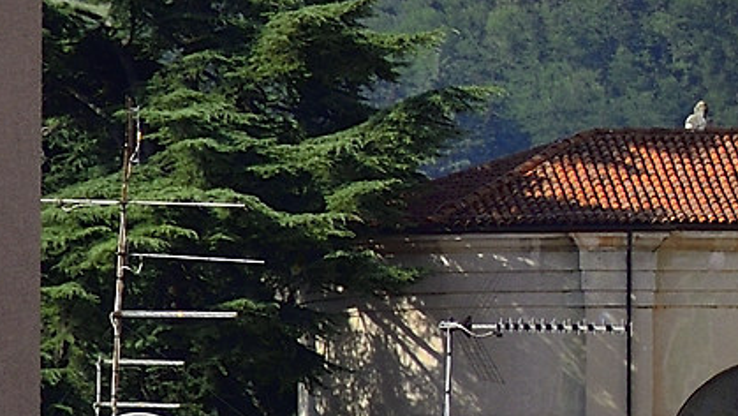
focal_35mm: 853
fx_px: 16697
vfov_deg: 1.4
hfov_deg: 2.5
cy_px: -222
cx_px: 1286
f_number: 6.3
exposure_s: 1/800
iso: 100
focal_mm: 95
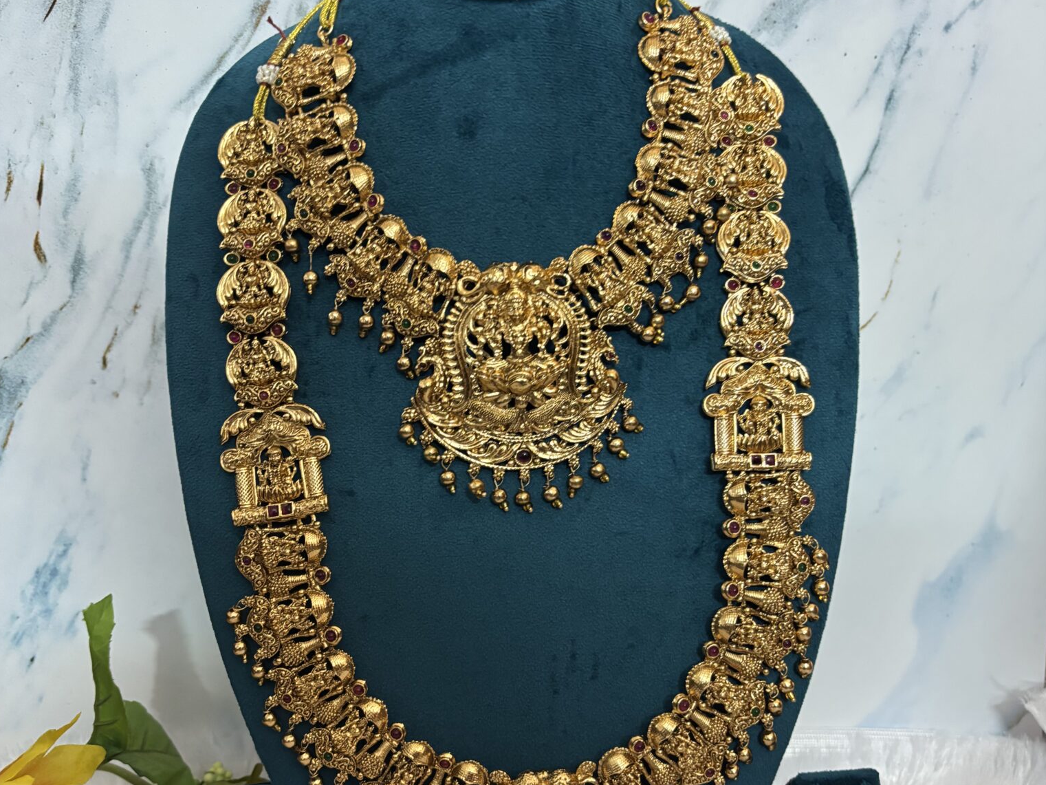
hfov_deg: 52.6
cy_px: 445
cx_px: 521
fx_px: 1058
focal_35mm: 35
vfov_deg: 40.6
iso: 640
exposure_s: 1/25
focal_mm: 5.96
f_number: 1.6
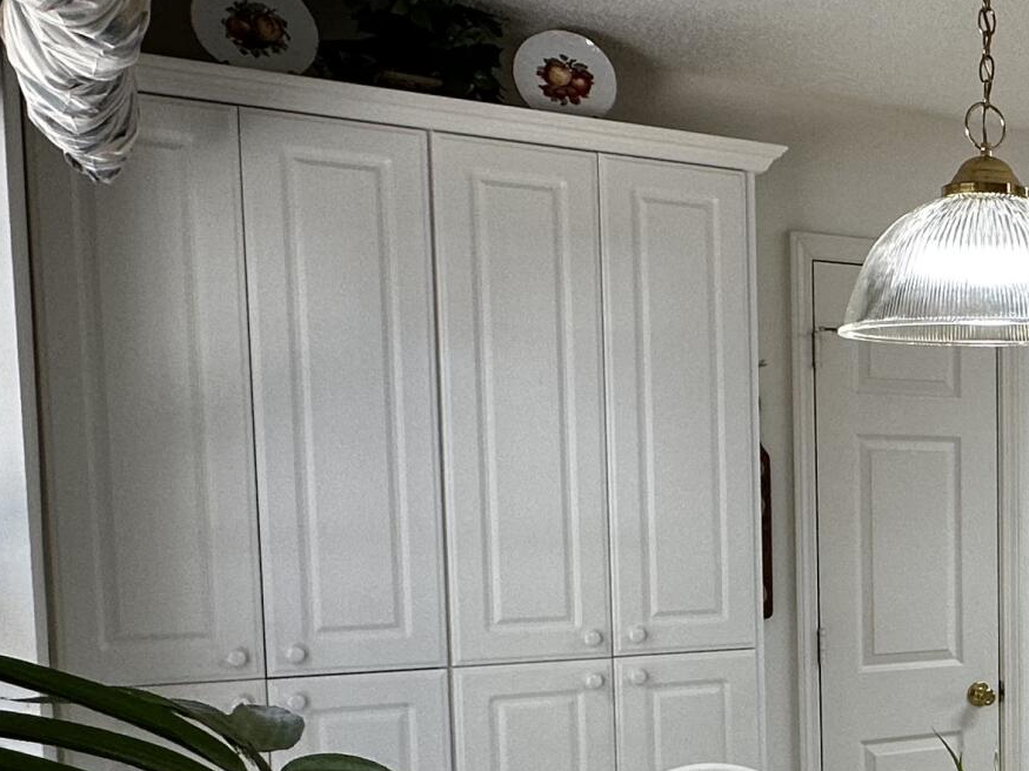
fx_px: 1427
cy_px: 618
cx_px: 1145
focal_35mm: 48
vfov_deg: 29.6
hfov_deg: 34.1
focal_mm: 2.22
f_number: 2.2
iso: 125
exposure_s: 1/120
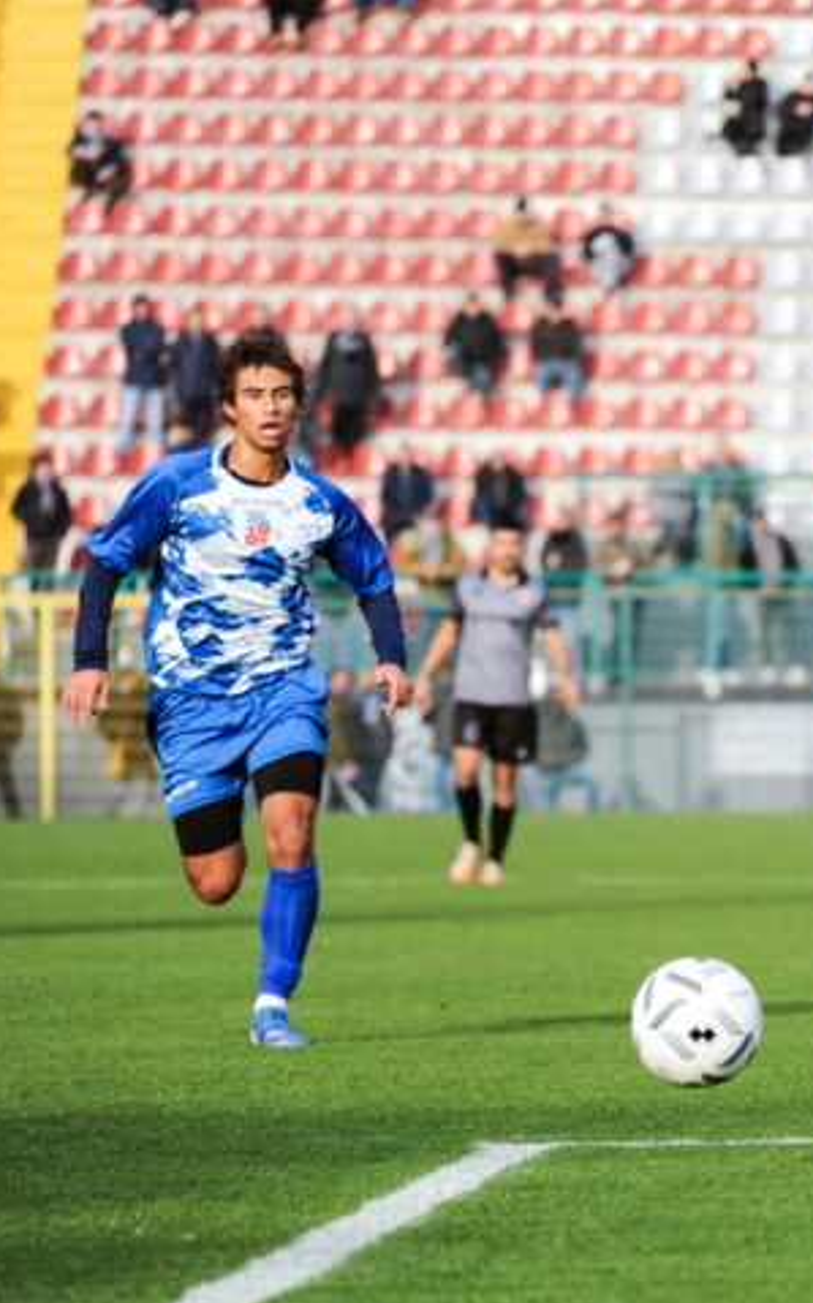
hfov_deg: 4.0
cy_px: 656
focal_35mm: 325
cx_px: 973
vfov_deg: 6.5
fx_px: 11532
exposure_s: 1/1000
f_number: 5.6
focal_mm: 210
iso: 640
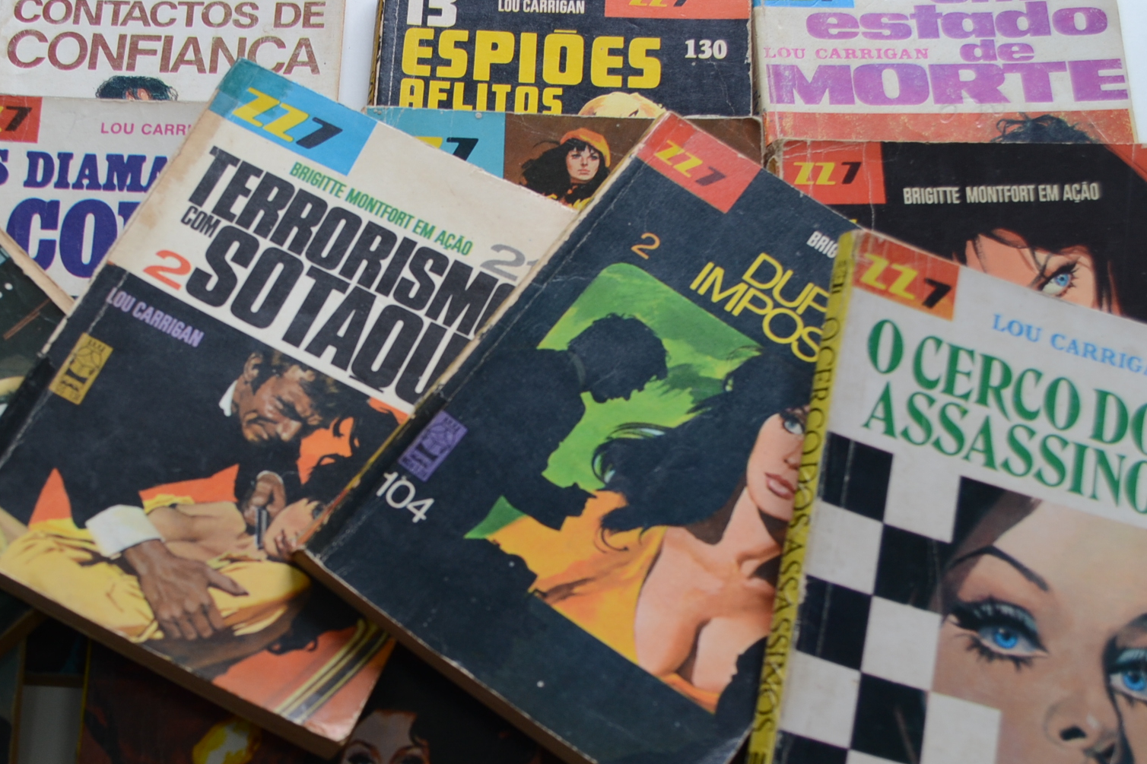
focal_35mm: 55
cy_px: 521
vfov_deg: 24.5
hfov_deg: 35.9
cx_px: 377
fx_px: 1752
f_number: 4.5
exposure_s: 1/30
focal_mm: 24
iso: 200
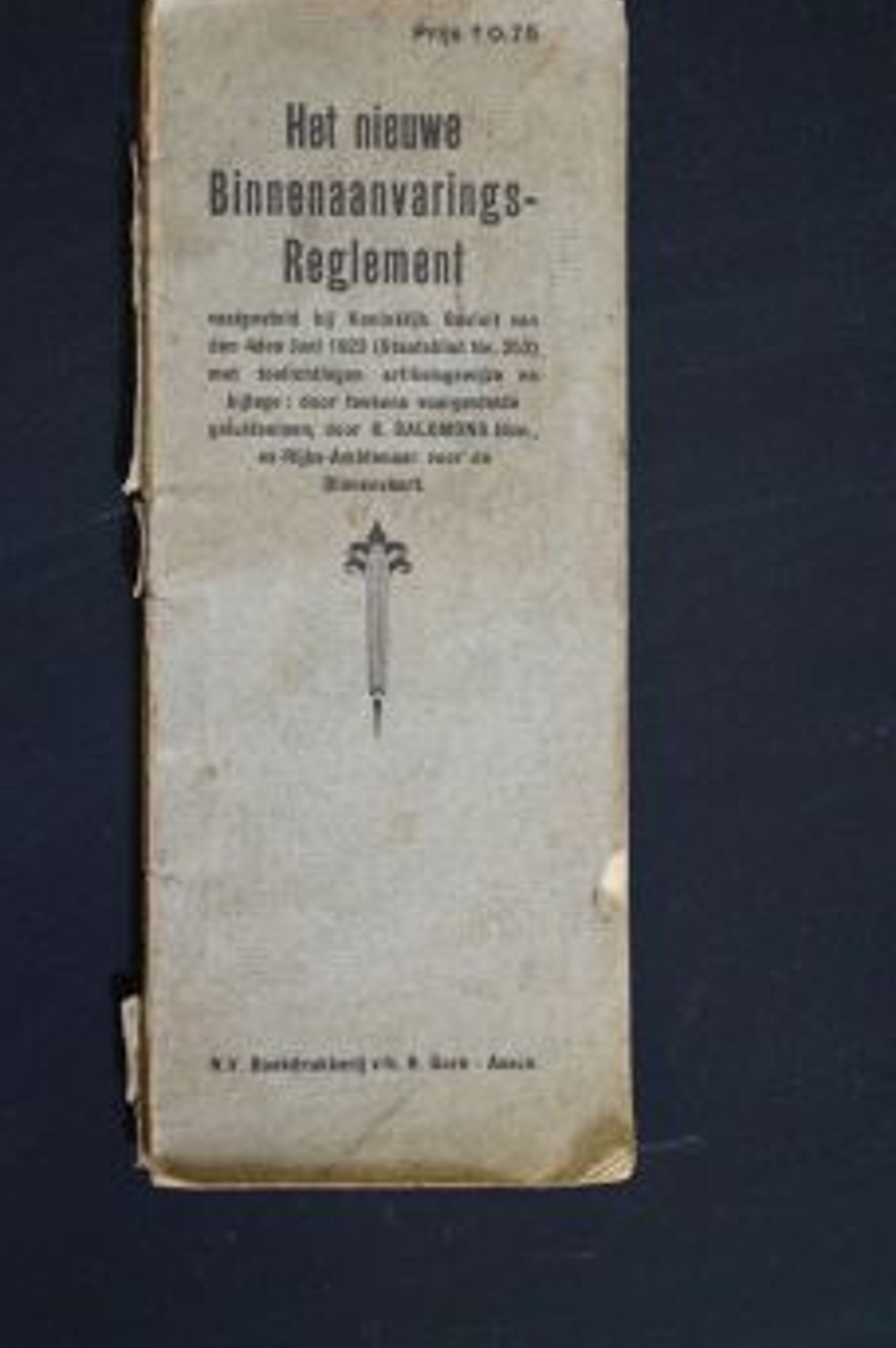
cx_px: 381
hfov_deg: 19.4
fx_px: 2618
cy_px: 566
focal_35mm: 70
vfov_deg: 28.8
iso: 2500
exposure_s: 1/80
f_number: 5.6
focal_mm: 40
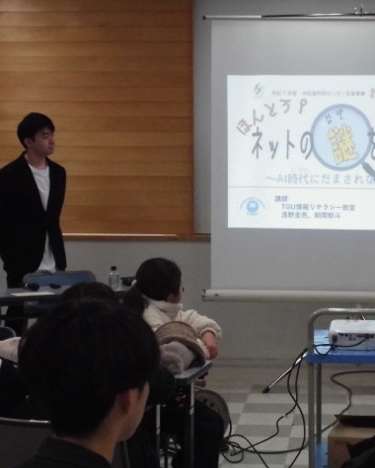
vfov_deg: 20.0
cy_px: 234
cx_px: 279
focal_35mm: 96
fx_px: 1332
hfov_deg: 16.0
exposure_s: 1/60
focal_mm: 13.1
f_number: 6.1
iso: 800
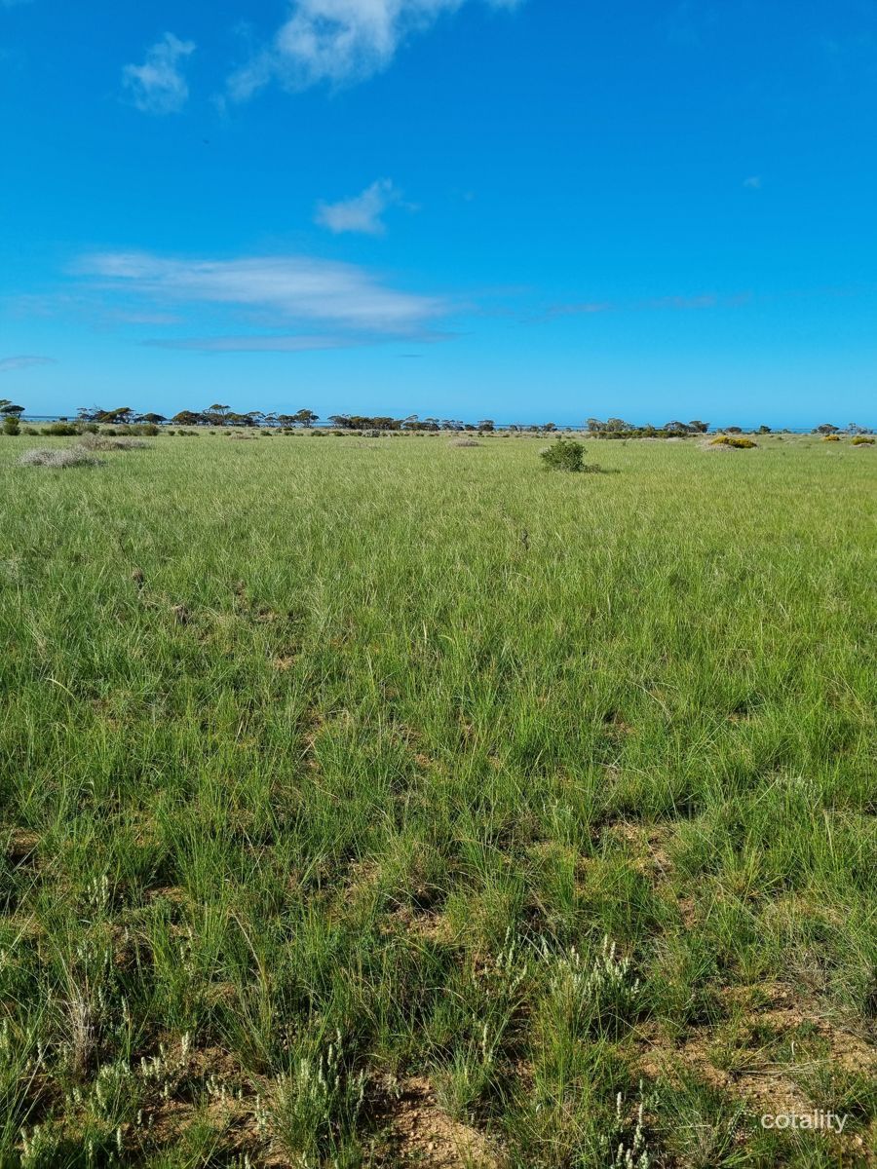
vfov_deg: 67.3
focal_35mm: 26
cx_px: 438
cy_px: 584
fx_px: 878
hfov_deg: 53.1
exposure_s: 1/3304
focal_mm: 5.4
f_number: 1.8
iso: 50
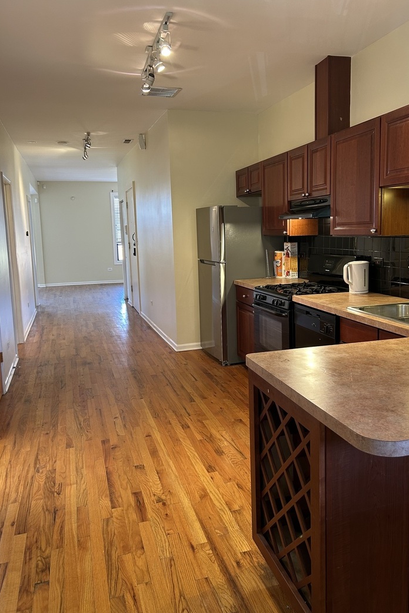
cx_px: 233
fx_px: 477
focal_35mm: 28
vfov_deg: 65.5
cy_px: 297
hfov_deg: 46.3
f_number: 1.5
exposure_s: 1/60
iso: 125
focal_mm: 5.7
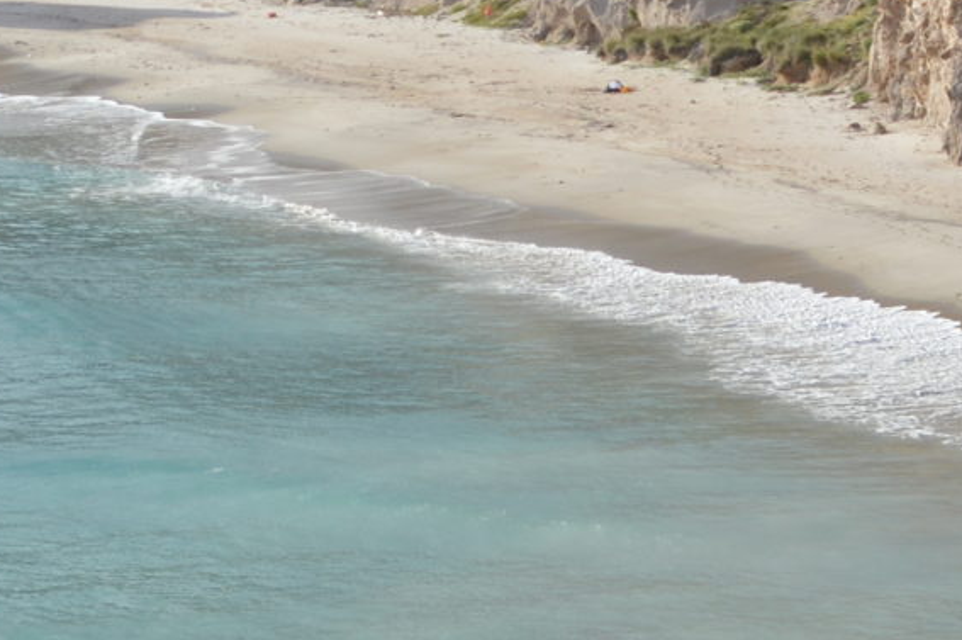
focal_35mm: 149
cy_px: -7
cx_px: -51
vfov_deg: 9.1
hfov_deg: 13.6
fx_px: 3978
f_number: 7.1
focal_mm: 22
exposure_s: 1/200
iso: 100
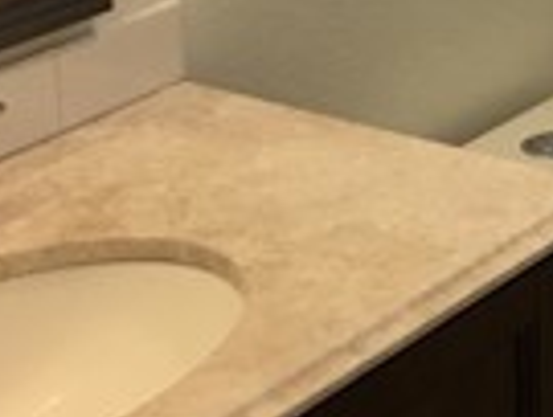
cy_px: -298
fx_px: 2194
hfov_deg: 14.0
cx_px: 655
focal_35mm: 137
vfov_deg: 10.3
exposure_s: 1/30
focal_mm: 4.15
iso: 25
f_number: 2.2
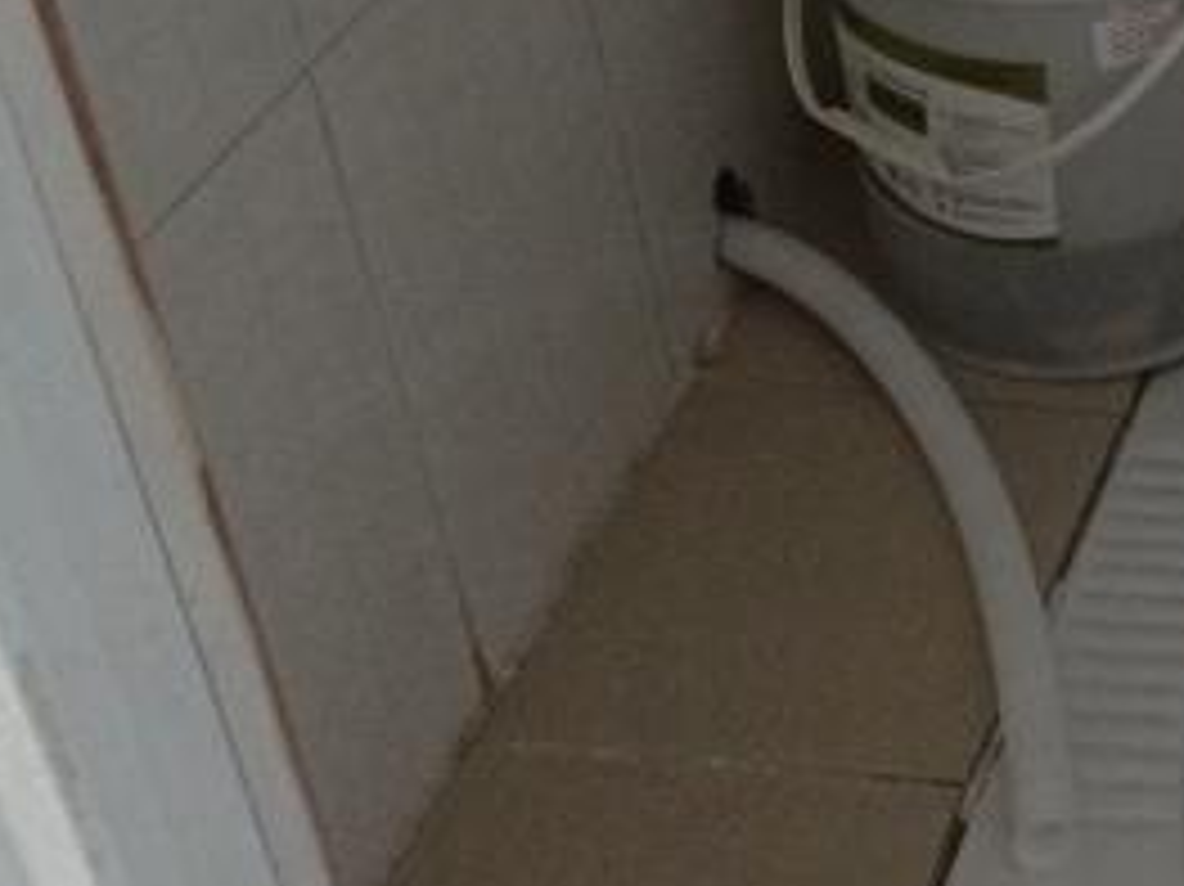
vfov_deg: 18.0
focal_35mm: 79
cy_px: -67
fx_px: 2701
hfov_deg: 21.5
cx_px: 1684
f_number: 1.8
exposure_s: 1/25
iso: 2082
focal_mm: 4.65
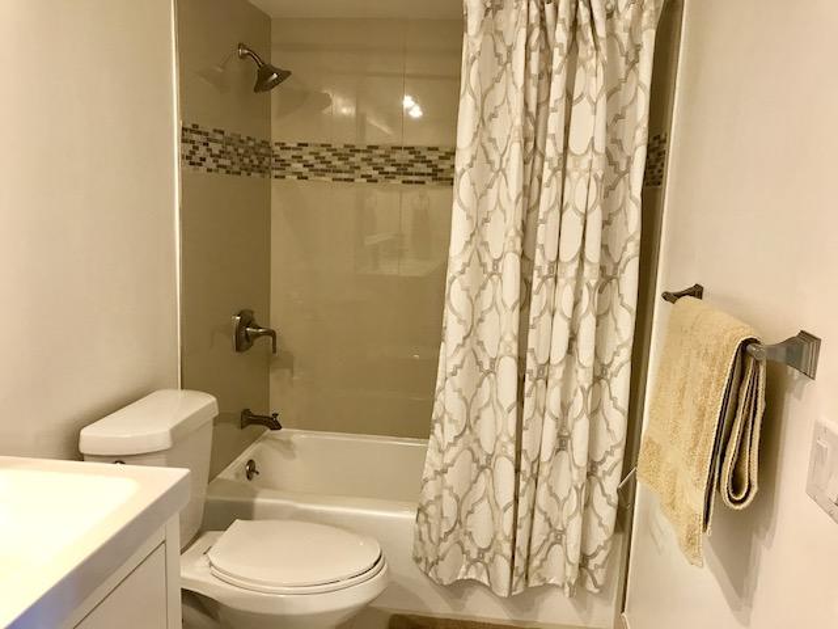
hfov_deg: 63.4
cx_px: 419
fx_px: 678
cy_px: 314
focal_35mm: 28
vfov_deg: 49.7
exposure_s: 1/24
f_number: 1.8
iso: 40
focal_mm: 3.99
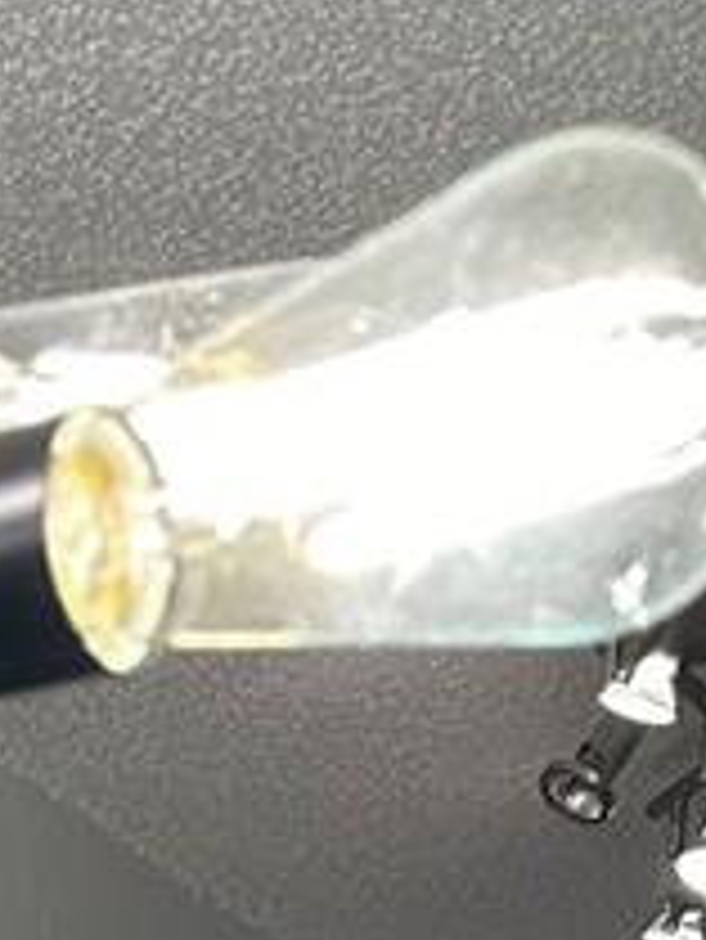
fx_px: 3749
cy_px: 2600
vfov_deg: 10.9
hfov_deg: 10.4
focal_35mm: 138
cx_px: -351
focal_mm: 6.86
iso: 100
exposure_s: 1/120
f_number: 1.78
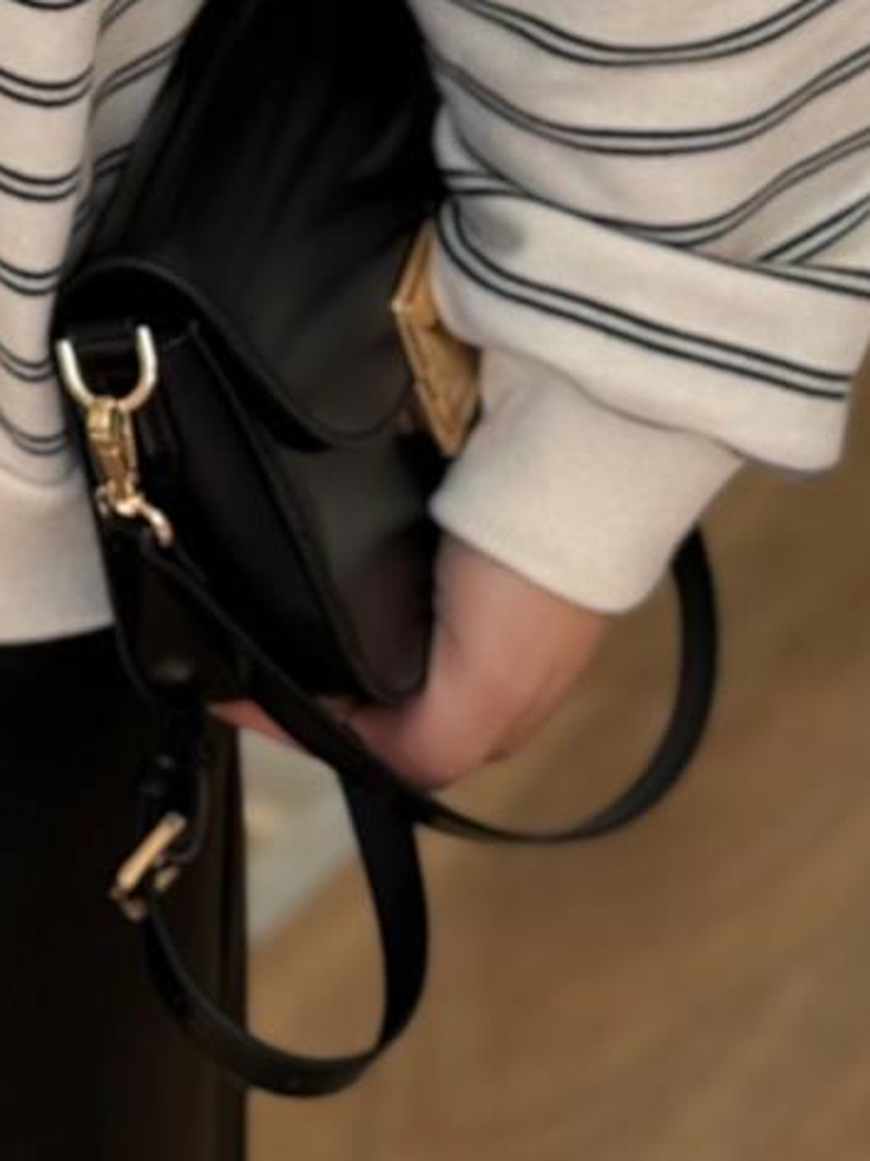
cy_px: -454
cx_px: -515
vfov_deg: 11.7
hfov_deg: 8.8
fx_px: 5465
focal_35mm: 163
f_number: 1.78
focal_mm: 6.76
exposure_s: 1/349
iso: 64
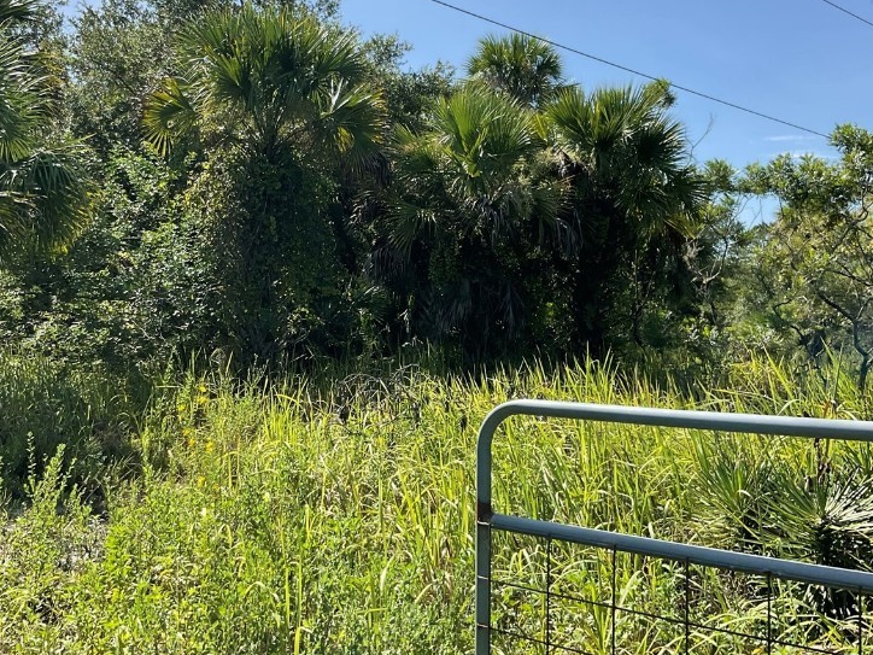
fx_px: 1034
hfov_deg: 45.7
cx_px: 405
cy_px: 242
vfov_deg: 34.9
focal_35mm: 41
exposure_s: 1/1577
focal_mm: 3
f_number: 1.8
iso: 16
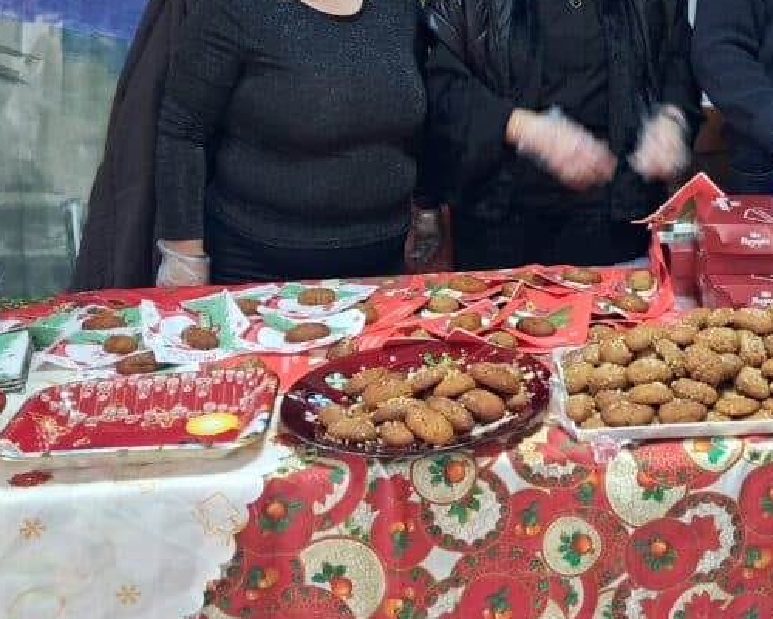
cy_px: 187
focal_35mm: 54
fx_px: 1235
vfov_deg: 27.9
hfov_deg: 33.6
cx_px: 635
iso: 500
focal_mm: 4
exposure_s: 1/33
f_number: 1.8
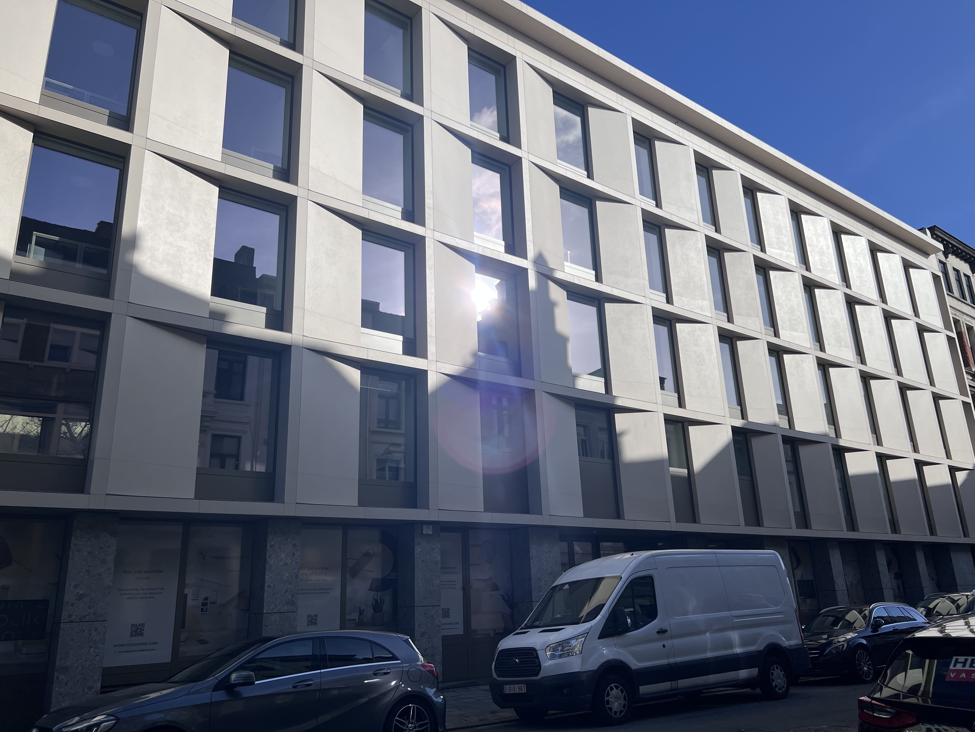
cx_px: 488
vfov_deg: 53.1
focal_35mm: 26
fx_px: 732
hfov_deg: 67.3
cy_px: 366
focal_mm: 5.7
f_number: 1.5
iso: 50
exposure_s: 1/9434
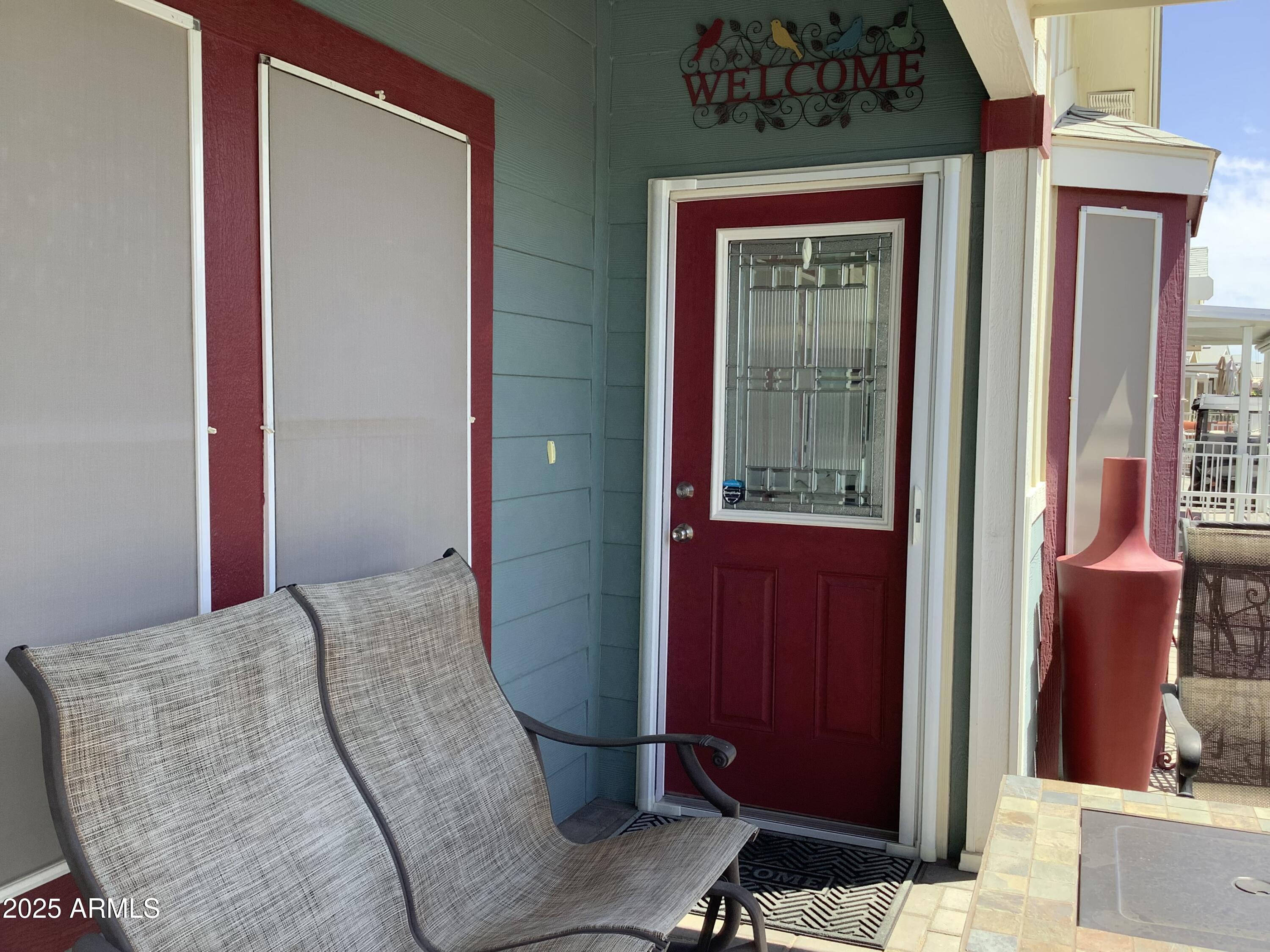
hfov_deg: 58.4
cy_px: 476
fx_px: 1137
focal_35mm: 31
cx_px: 635
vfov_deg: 45.4
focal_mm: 3.3
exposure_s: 1/271
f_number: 2.4
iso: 25
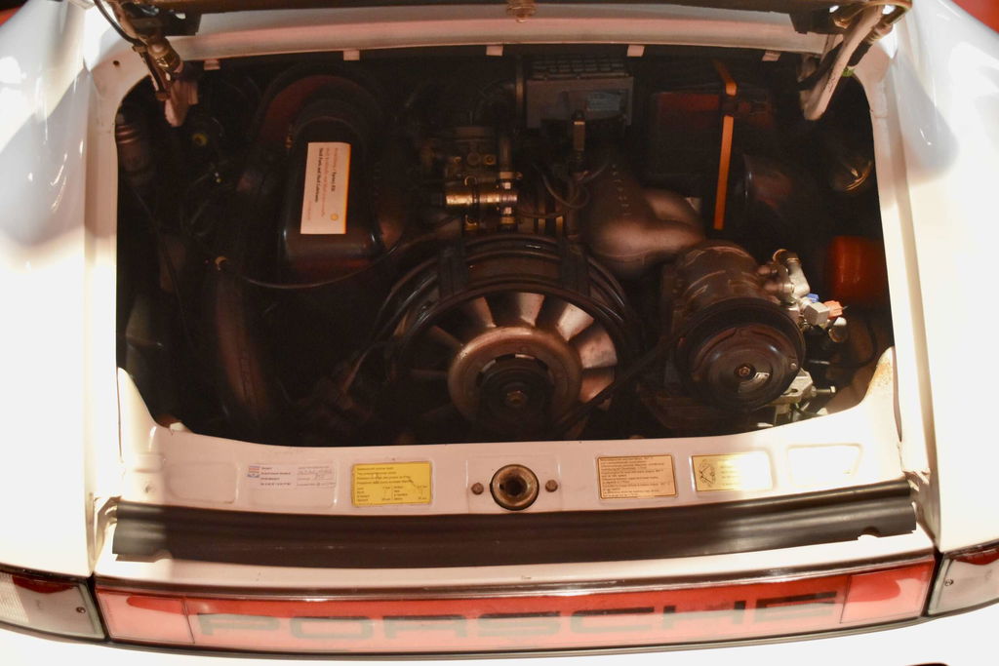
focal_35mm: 39
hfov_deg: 49.5
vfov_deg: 34.2
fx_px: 1082
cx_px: 500
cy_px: 333
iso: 3200
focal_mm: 26
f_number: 4
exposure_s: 1/60
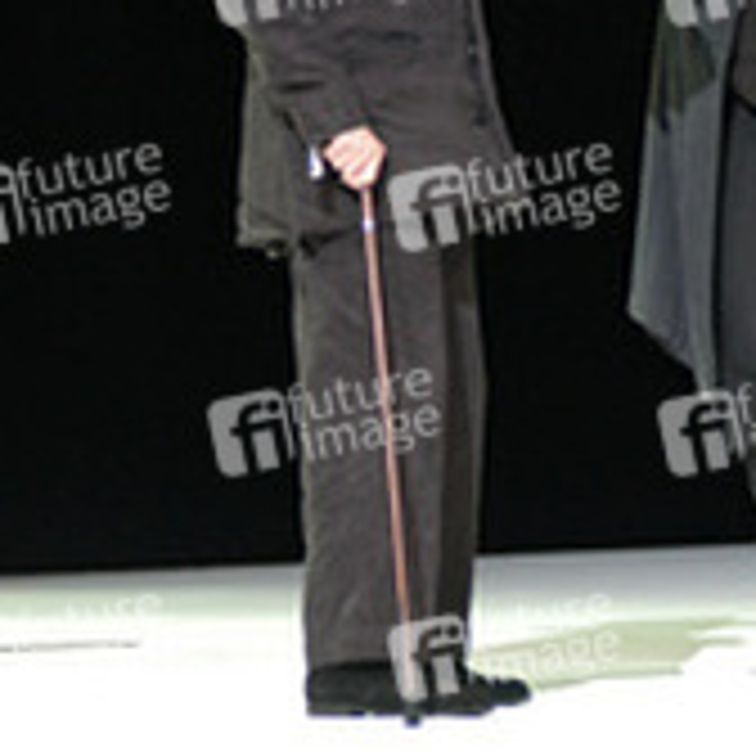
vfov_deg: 4.9
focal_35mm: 358
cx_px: 835
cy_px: 86
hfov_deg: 4.9
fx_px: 8849
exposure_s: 1/40
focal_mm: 105
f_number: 2.8
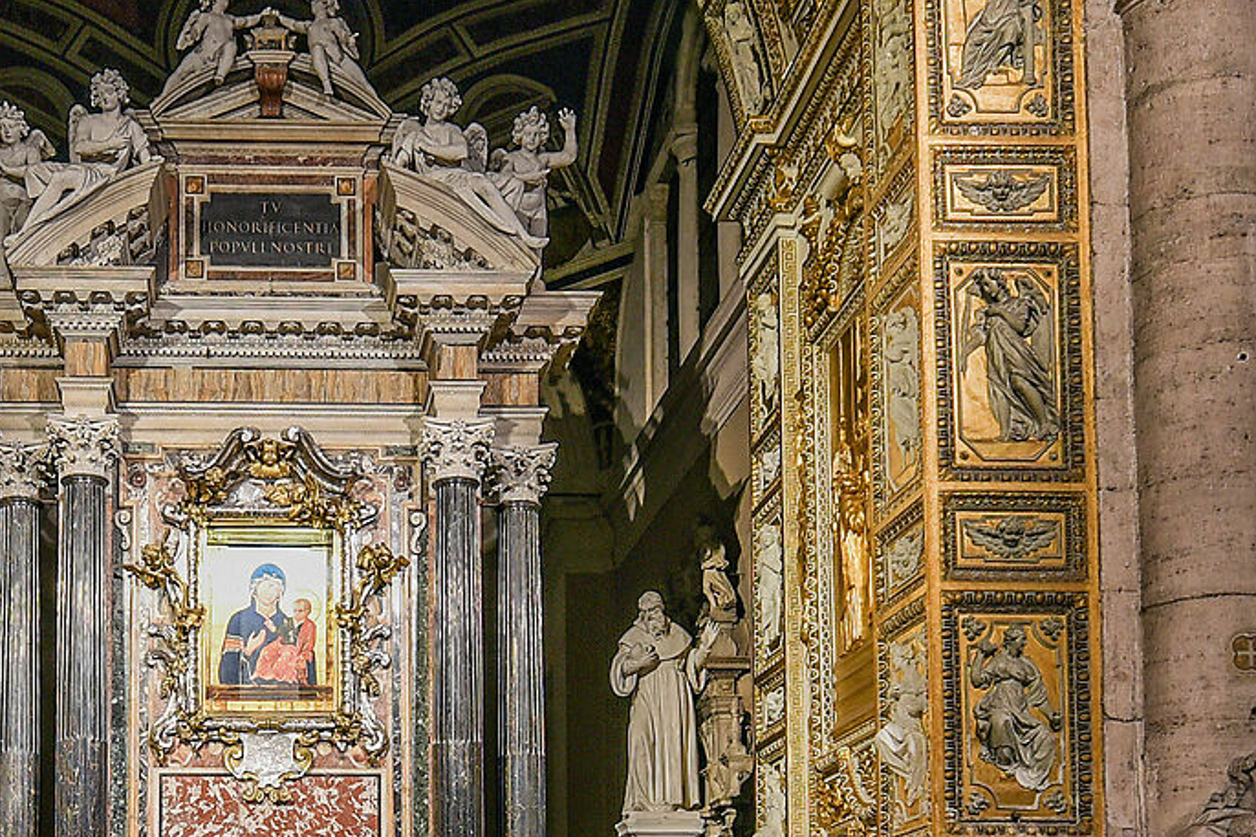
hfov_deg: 40.2
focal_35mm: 49
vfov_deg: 27.2
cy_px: 608
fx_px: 1709
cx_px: 505
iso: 100
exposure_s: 1/1.3
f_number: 7.1
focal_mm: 14
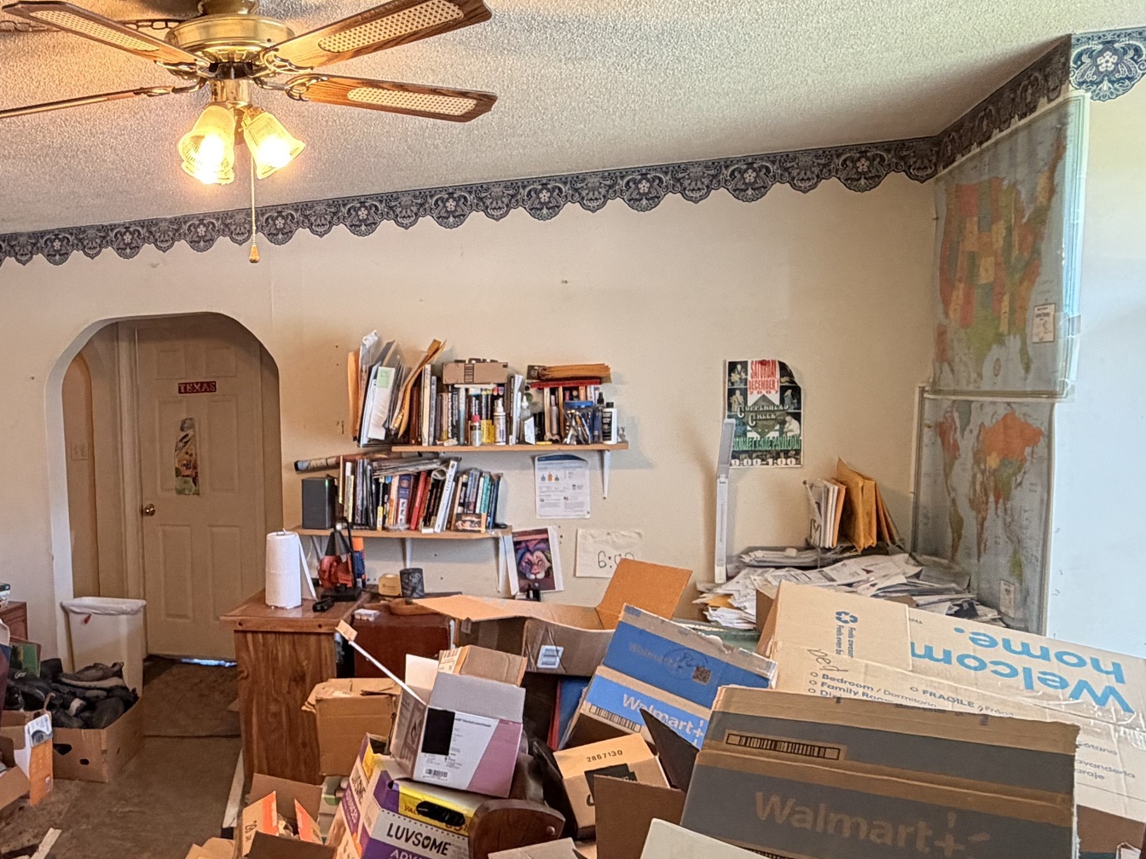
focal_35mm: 32
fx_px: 1059
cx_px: 213
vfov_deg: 44.0
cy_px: 502
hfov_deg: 52.7
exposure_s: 1/60
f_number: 2.2
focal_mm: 2.22
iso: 250
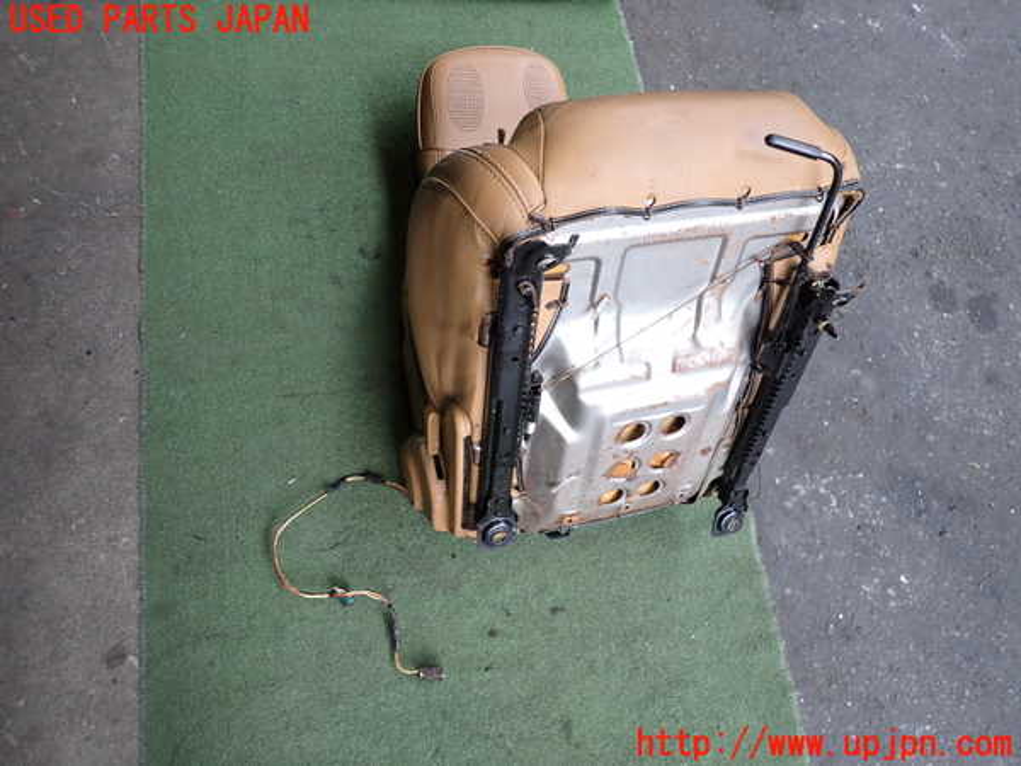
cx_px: 510
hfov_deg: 69.4
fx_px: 737
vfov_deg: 54.9
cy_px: 383
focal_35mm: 25
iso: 100
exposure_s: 1/125
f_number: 2
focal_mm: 4.5
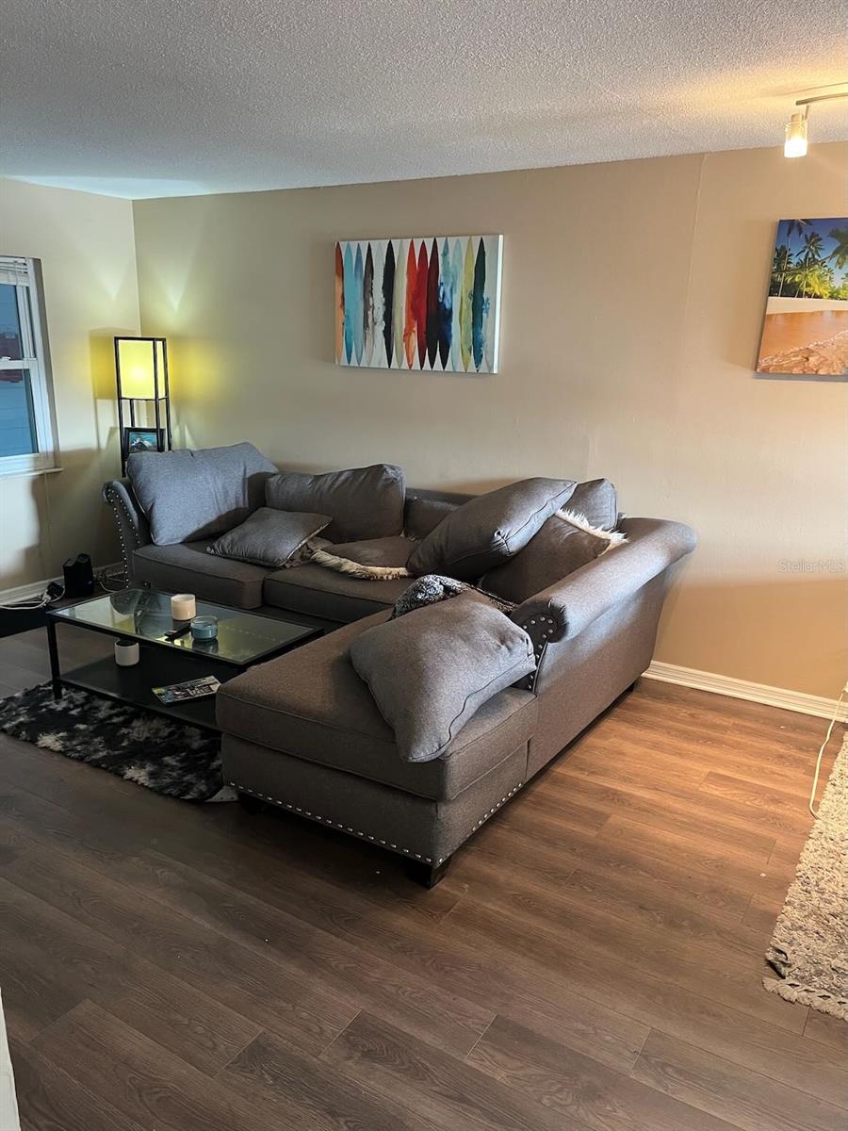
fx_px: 849
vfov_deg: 67.3
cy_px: 566
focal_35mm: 26
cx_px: 424
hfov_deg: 53.1
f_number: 1.6
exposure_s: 1/60
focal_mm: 5.1
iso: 320
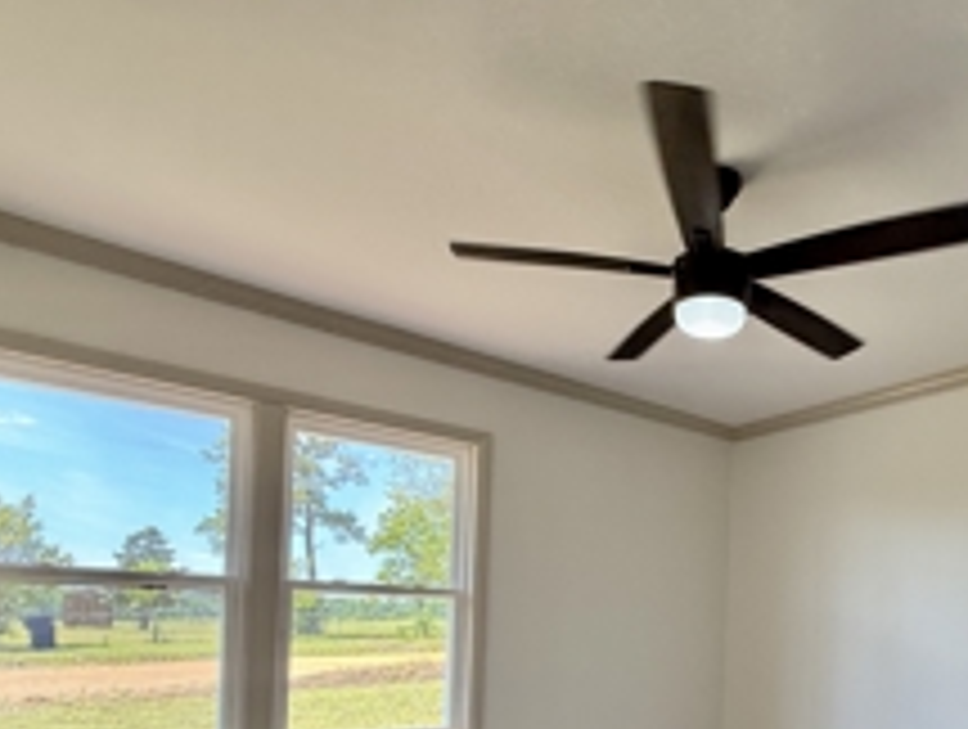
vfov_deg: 49.0
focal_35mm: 26
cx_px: 666
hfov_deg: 65.0
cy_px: 616
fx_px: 728
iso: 64
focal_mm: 2.22
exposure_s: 1/118
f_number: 2.2
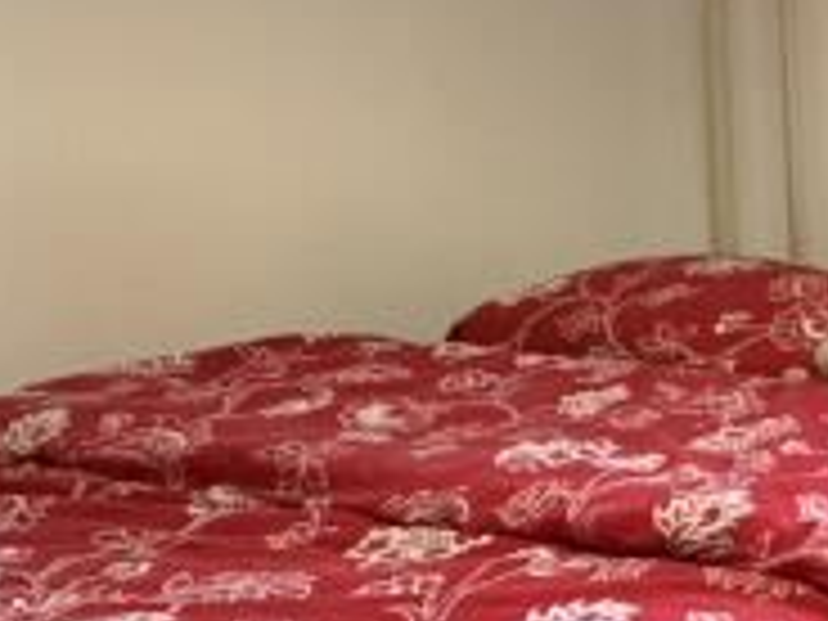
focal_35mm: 78
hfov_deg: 19.7
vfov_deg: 18.9
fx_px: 1866
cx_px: 1418
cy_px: 234
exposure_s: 1/50
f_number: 2.2
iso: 500
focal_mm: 2.22
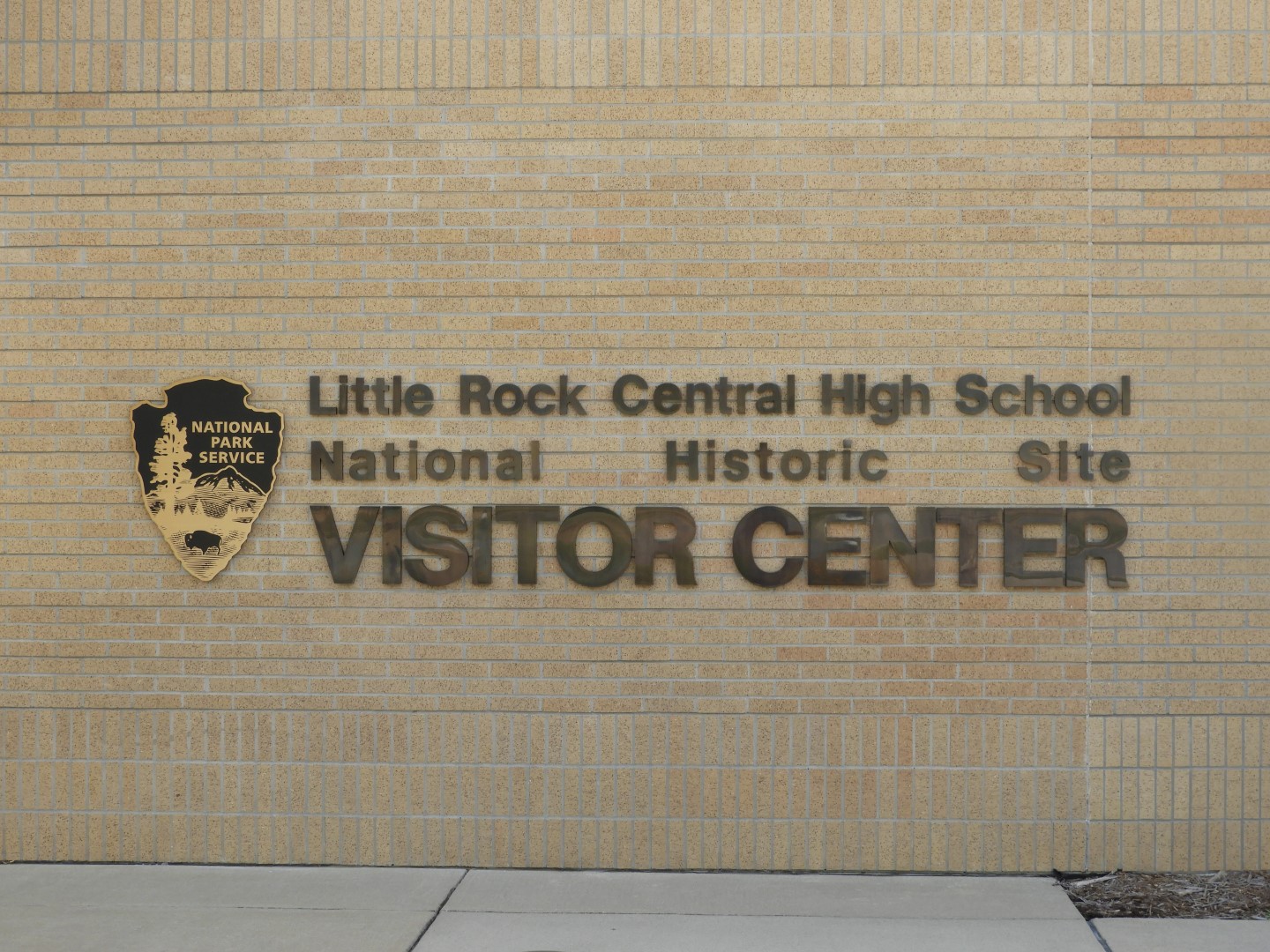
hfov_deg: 29.8
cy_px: 476
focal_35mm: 65
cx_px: 635
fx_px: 2385
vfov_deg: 22.6
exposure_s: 1/200
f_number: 4.2
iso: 100
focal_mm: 11.6
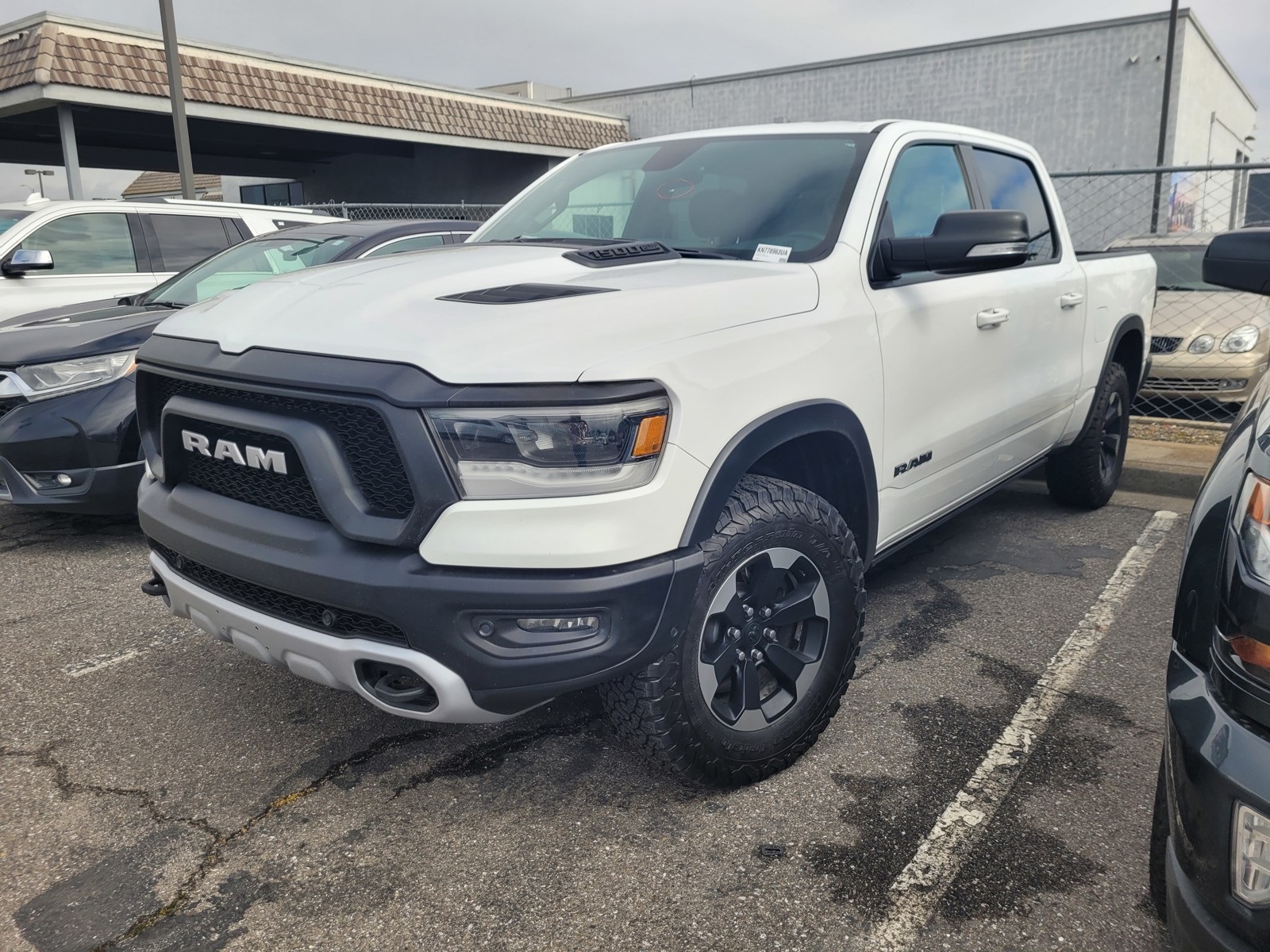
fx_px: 954
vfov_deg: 53.1
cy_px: 476
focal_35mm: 26
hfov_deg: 67.3
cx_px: 635
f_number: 1.8
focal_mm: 5.4
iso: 40
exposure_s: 1/2111
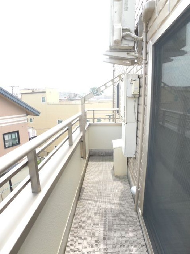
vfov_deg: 71.6
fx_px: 176
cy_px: 127
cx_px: 95
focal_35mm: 24
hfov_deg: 56.8
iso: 80
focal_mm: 5.1
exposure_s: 1/200
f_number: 2.8
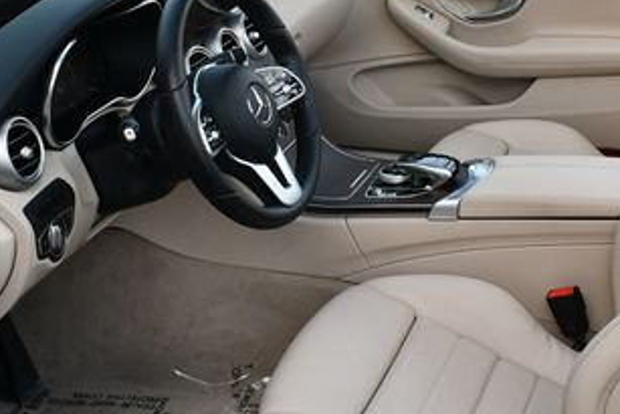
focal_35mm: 75
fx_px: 1292
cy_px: 216
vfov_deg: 18.2
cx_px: 380
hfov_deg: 26.9
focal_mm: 18
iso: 280
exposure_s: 1/250
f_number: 5.6
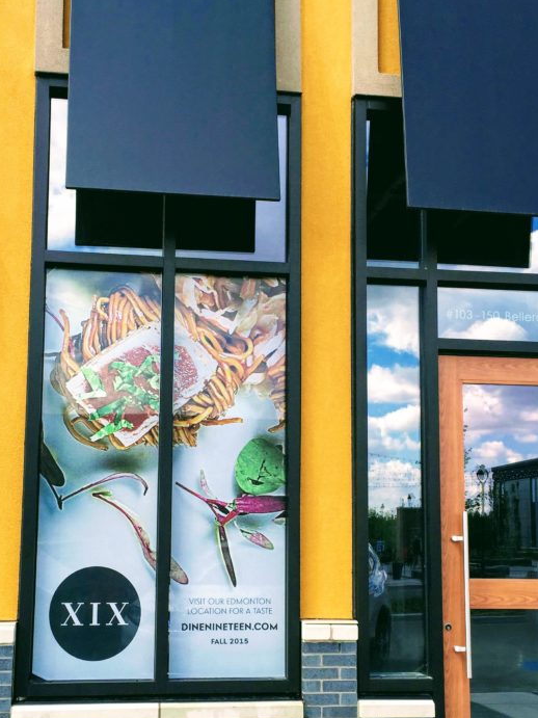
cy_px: 446
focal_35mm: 43
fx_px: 891
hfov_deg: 33.6
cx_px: 241
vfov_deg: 43.5
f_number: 2.2
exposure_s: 1/581
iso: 32
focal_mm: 4.15
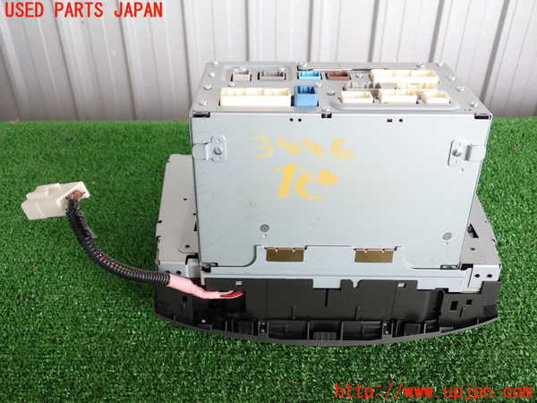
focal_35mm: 36
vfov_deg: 39.7
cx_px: 268
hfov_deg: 51.4
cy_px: 202
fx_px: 558
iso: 100
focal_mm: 6.37
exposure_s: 1/100
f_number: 2.5
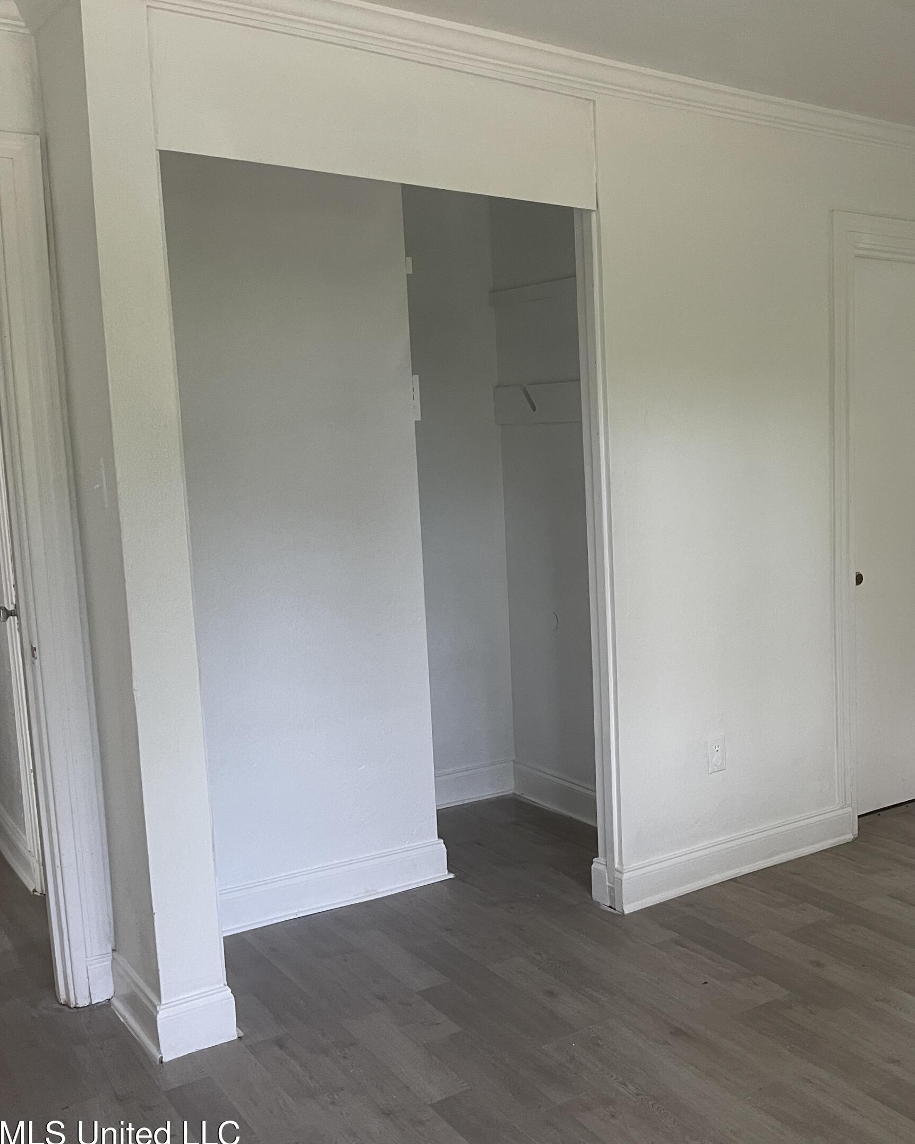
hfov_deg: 40.6
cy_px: 591
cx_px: 792
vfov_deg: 52.8
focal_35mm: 34
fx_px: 1151
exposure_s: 1/84
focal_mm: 5.1
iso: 125
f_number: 1.6
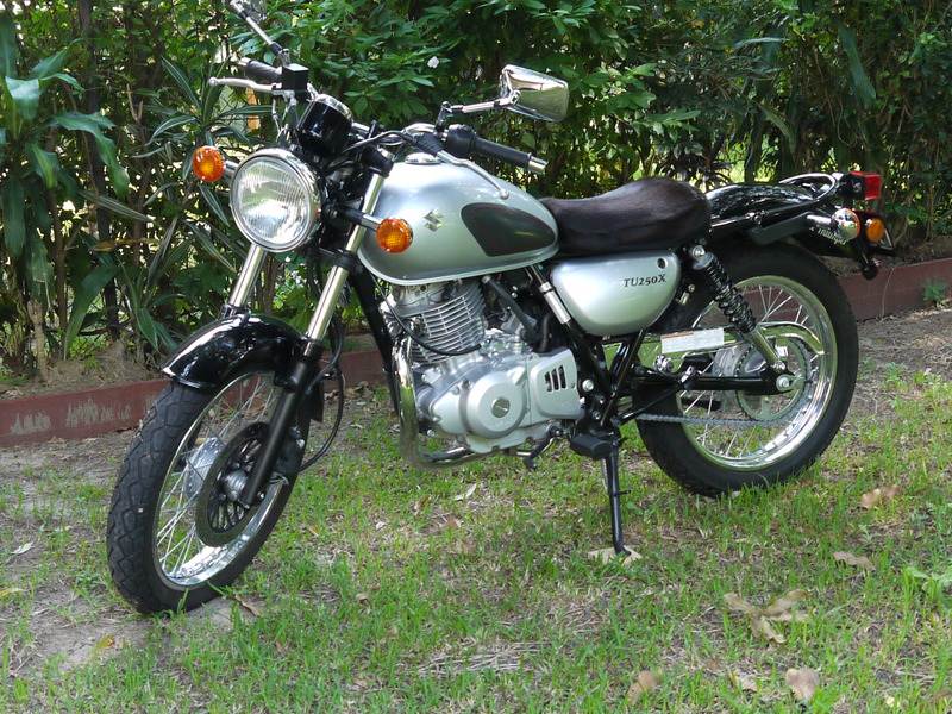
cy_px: 357
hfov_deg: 35.5
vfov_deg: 27.0
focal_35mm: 54
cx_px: 476
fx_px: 1485
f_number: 5
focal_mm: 14
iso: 400
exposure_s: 1/60
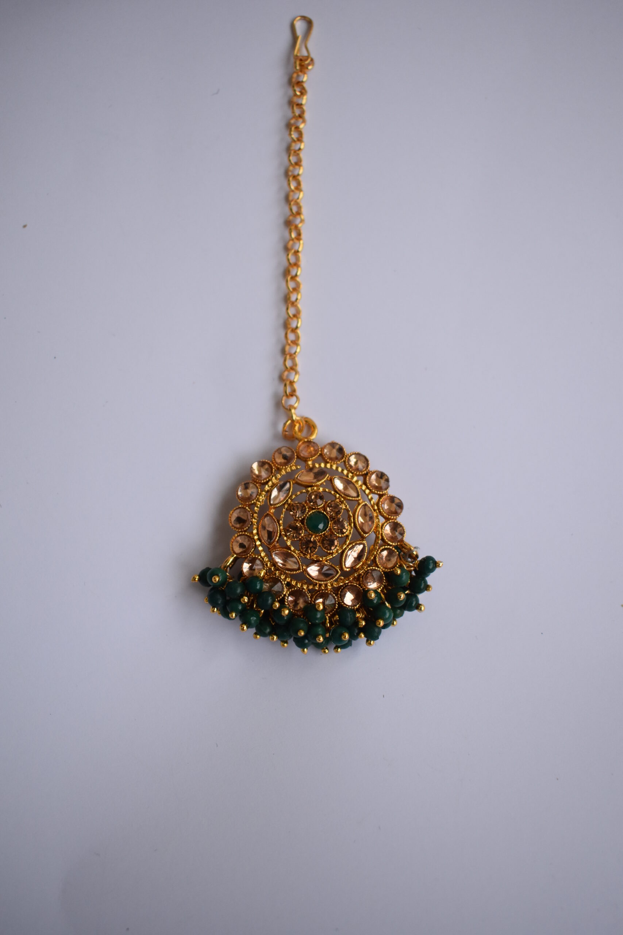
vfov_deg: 53.1
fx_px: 934
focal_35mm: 36
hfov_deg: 36.9
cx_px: 312
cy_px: 468
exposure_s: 1/1000
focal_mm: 24
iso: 720
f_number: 4
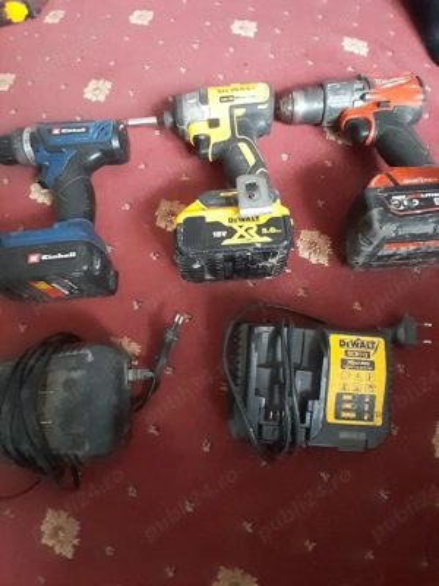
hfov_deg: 74.7
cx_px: 220
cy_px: 293
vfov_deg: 91.0
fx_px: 287
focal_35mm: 17
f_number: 2.2
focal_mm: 1.46
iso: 800
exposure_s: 1/14
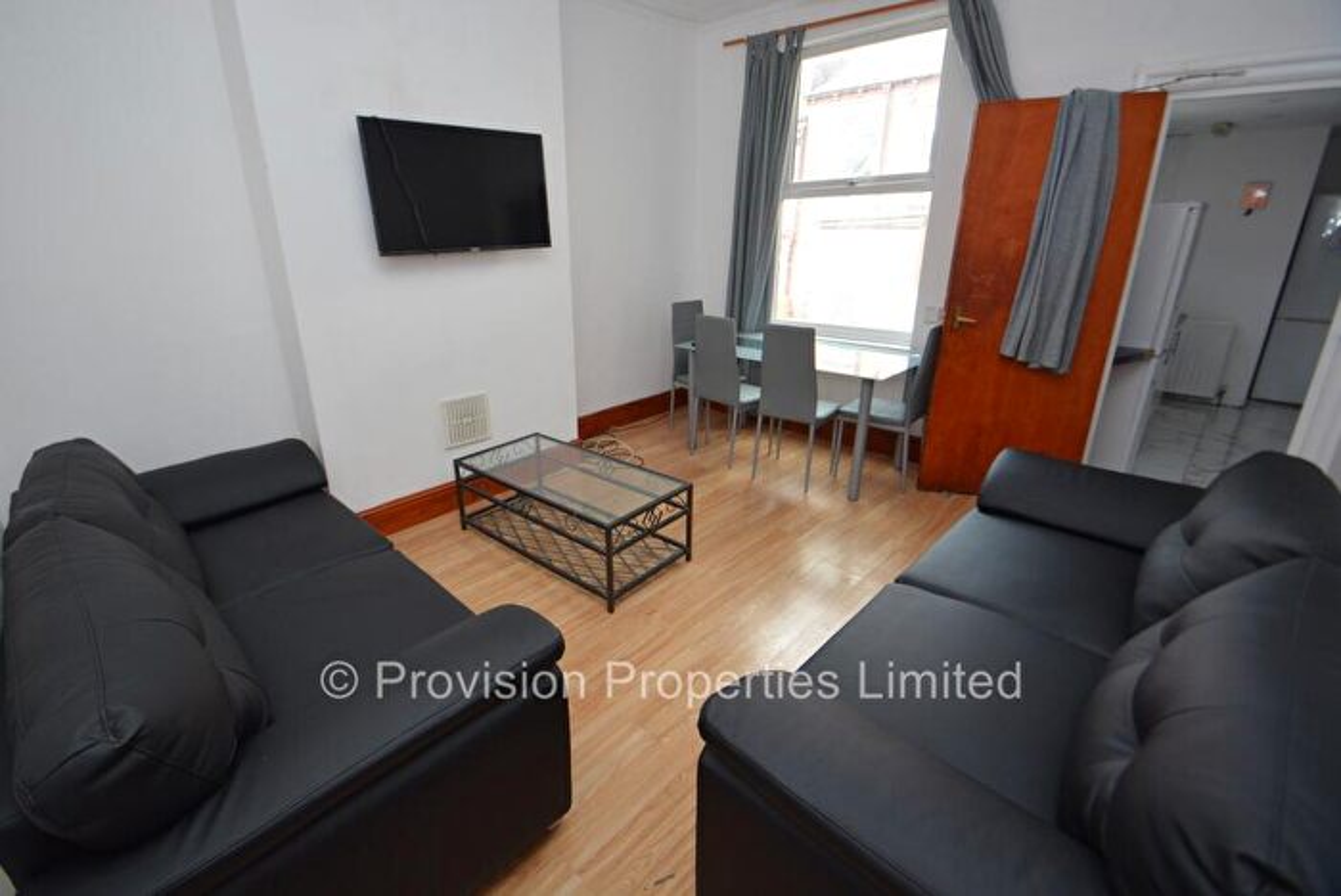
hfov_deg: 100.3
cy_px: 448
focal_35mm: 15
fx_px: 559
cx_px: 670
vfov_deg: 77.4
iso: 400
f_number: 4.8
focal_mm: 10
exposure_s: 1/90
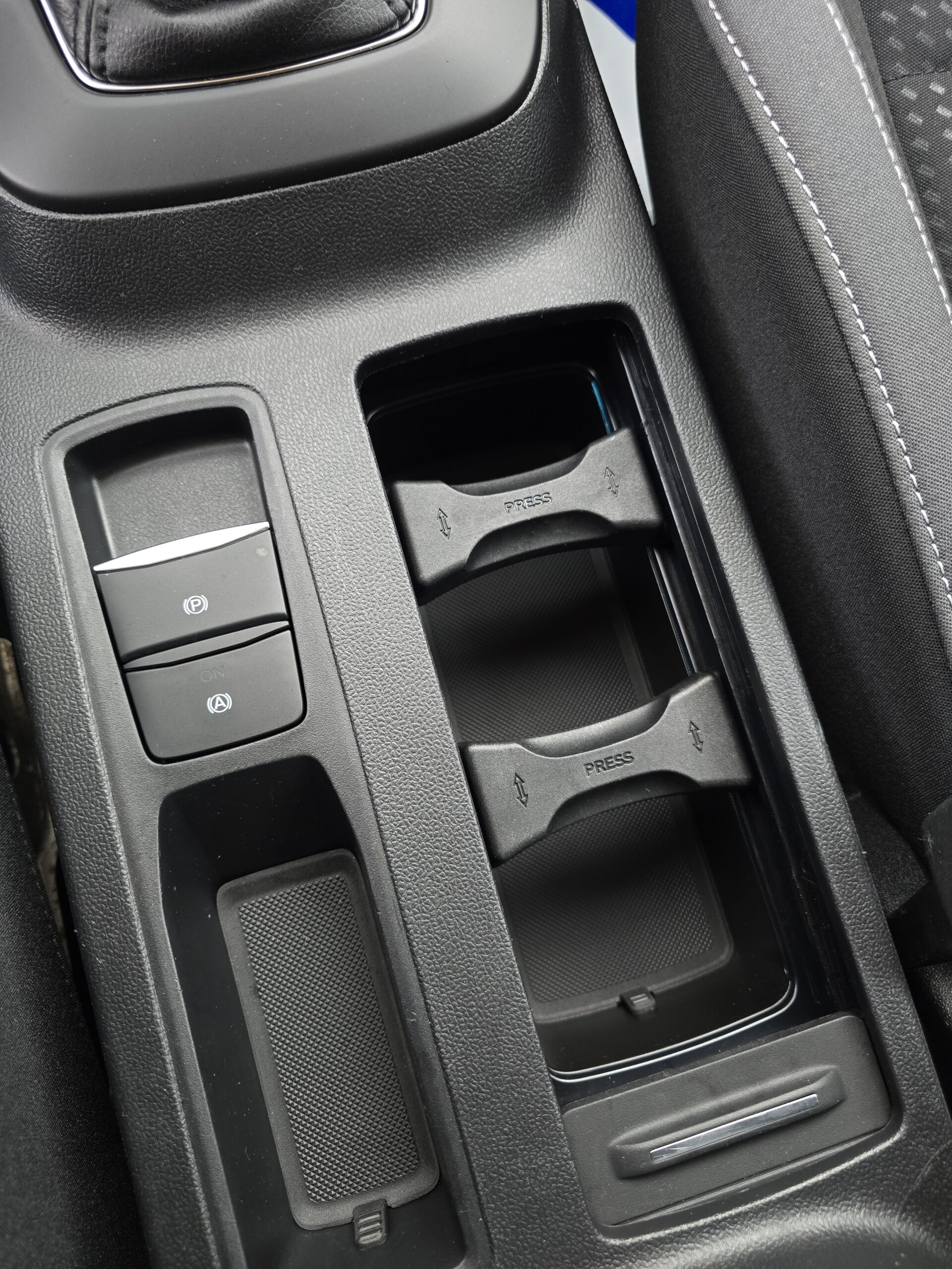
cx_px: 476
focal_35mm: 23
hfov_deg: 58.9
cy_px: 634
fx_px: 843
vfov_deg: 73.9
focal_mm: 6.3
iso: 200
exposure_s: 1/100
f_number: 1.7
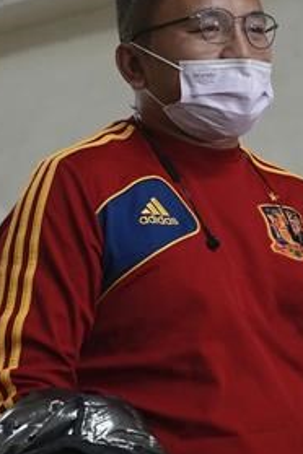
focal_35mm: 114
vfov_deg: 17.9
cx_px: 246
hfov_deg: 12.0
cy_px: 266
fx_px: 1439
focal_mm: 33
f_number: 2.8
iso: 2500
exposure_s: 1/250
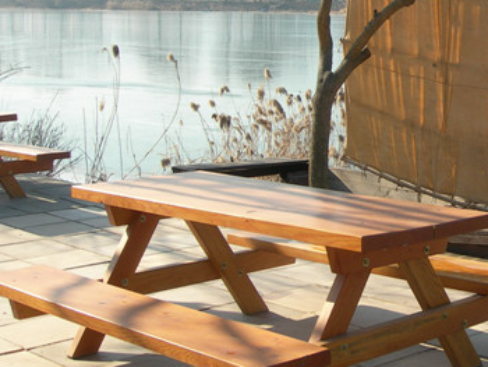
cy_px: 96
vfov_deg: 19.3
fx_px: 1072
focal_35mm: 76
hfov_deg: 24.5
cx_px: 484
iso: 50
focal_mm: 7.8
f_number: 4.8
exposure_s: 1/288
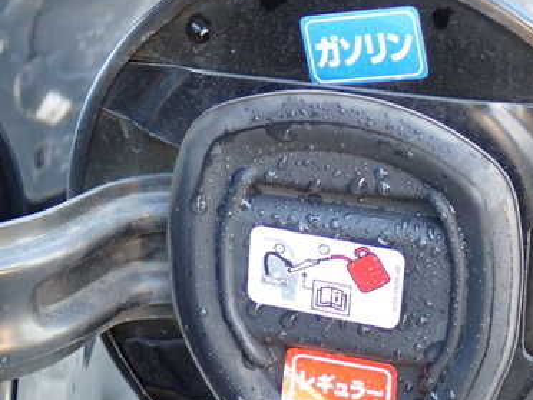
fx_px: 1540
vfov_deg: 14.8
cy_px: 235
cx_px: 292
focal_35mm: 100
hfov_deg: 19.6
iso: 800
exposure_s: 1/50
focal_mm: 11.09
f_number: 3.6
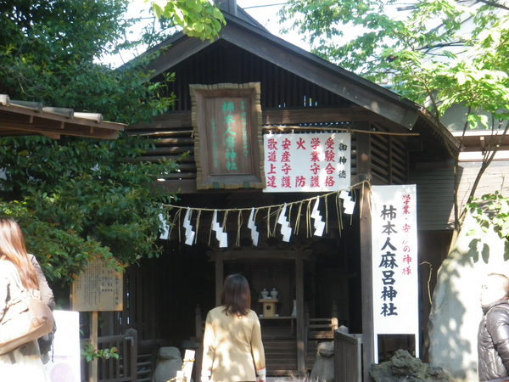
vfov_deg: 12.3
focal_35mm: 120
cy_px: 191
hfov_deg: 16.4
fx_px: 1765
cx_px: 254
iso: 250
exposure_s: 1/125
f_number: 5.2
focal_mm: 21.3
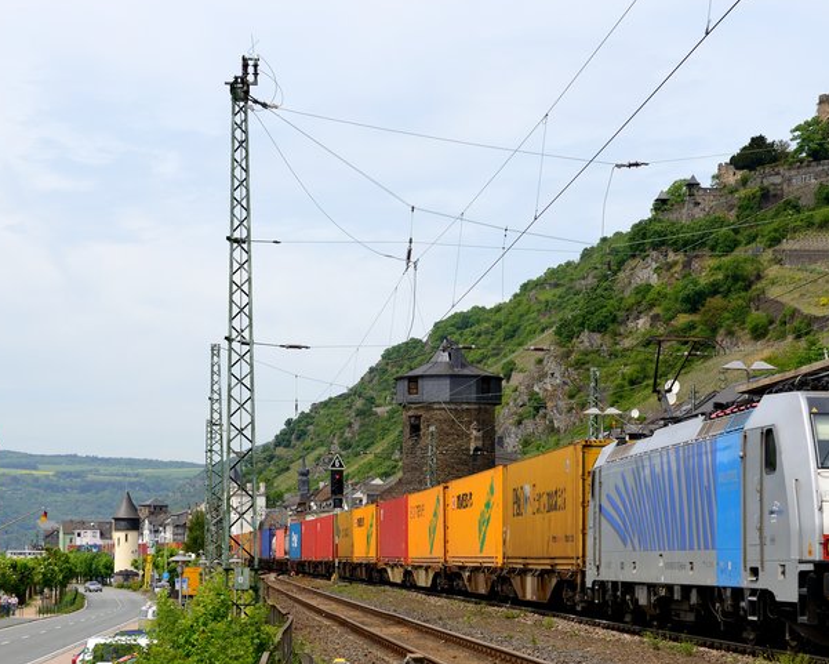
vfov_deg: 17.0
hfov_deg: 21.3
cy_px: 468
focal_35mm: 90
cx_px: 436
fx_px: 2209
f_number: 6.3
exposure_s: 1/1600
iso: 320
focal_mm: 48
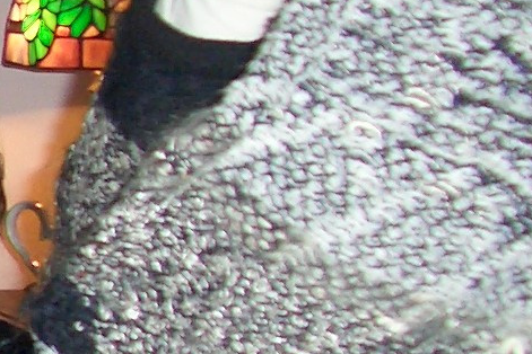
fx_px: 2630
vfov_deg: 7.7
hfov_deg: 10.3
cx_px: -654
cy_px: 255
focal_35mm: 178
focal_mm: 5.8
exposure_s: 1/60
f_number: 2.6
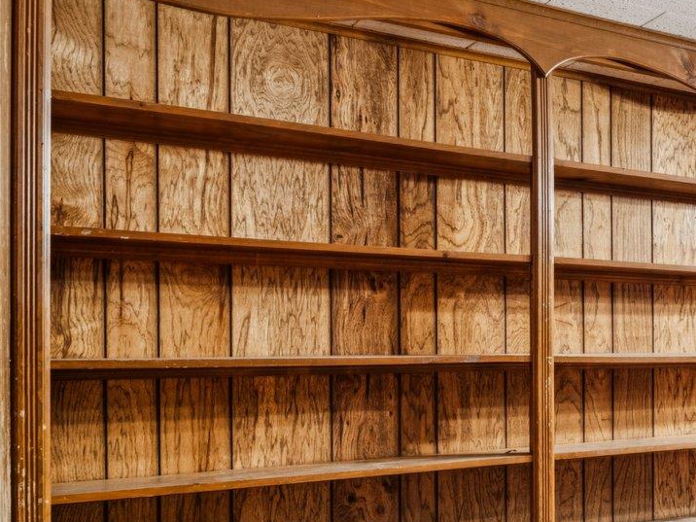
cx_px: 926
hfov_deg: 31.7
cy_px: 354
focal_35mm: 44
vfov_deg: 32.6
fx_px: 885
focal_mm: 16
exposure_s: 1/2
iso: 400
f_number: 8
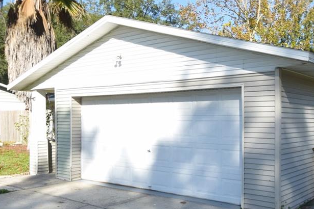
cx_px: 198
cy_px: 119
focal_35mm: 39
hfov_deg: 49.0
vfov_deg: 34.2
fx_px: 340
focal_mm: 10
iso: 100
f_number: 8
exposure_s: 1/200
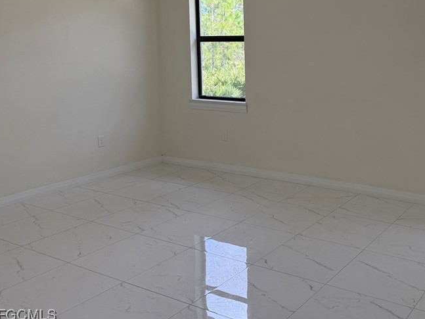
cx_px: 330
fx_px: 466
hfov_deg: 46.8
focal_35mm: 38
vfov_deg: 36.8
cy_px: 77
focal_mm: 6.76
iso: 100
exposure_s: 1/410
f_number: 1.78
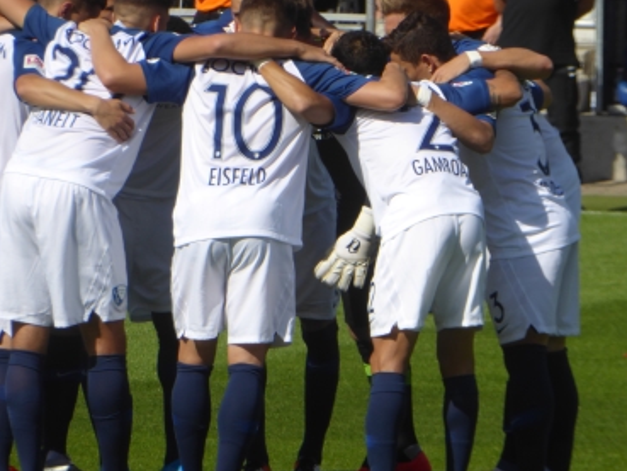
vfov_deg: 1.8
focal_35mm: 826
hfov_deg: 2.4
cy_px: 202
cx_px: 263
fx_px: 14966
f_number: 6.3
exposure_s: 1/400
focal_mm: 121.5
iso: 80
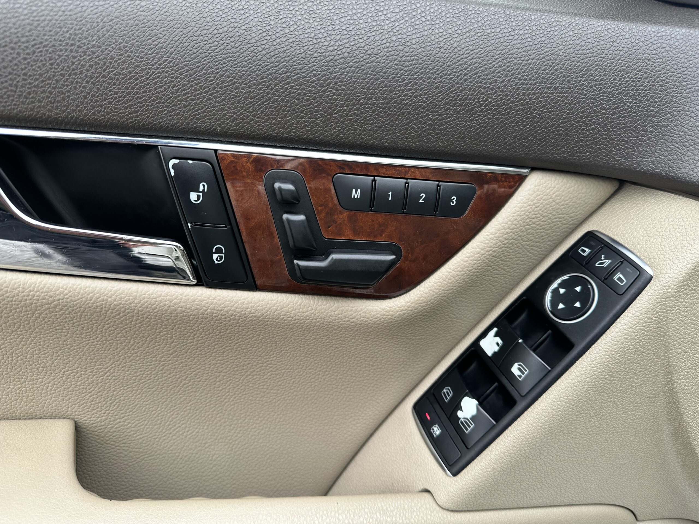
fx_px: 485
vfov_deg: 56.8
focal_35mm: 24
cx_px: 350
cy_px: 262
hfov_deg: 71.6
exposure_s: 1/176
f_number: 1.78
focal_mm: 6.86
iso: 64
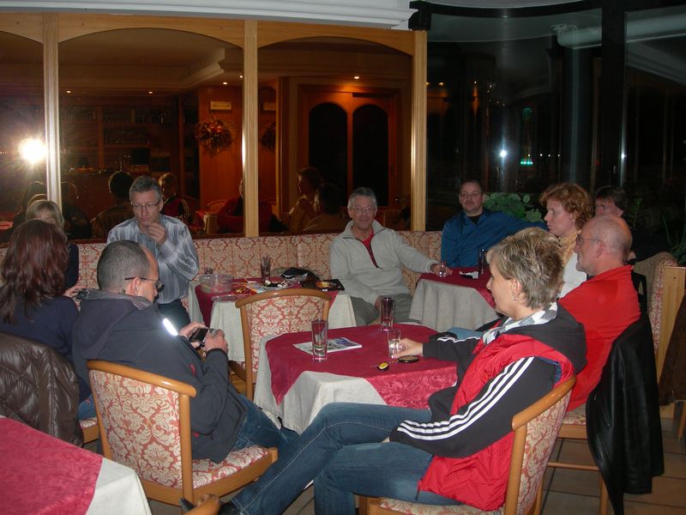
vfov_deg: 37.7
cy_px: 258
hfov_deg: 49.0
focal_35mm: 38
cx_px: 343
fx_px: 753
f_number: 2.8
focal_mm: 7.8
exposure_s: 1/60.1
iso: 95
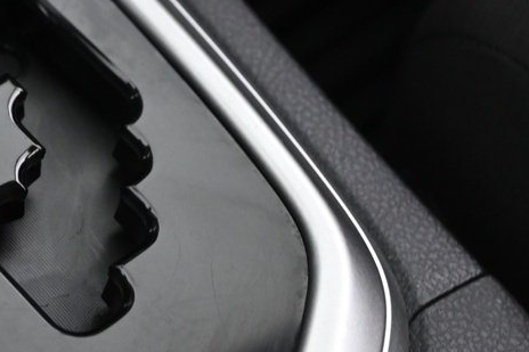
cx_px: 24
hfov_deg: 9.4
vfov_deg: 6.3
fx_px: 3187
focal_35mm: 217
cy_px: -16
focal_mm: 62
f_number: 4
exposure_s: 1/13
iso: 2000
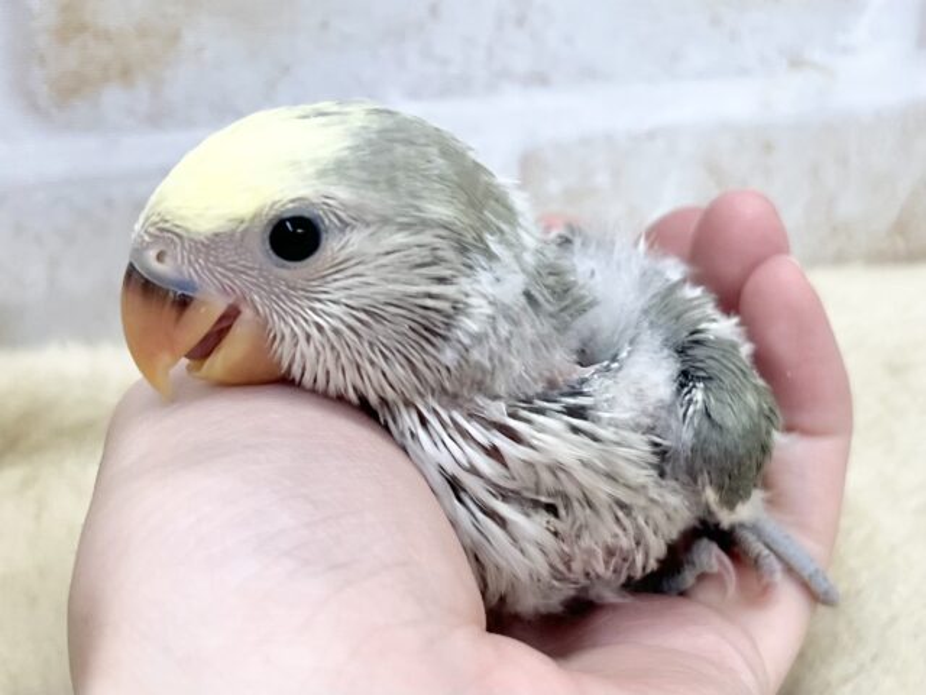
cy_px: 348
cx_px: 463
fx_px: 696
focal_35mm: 26
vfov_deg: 53.1
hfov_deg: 67.3
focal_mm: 5.1
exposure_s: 1/100
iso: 125
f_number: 1.6
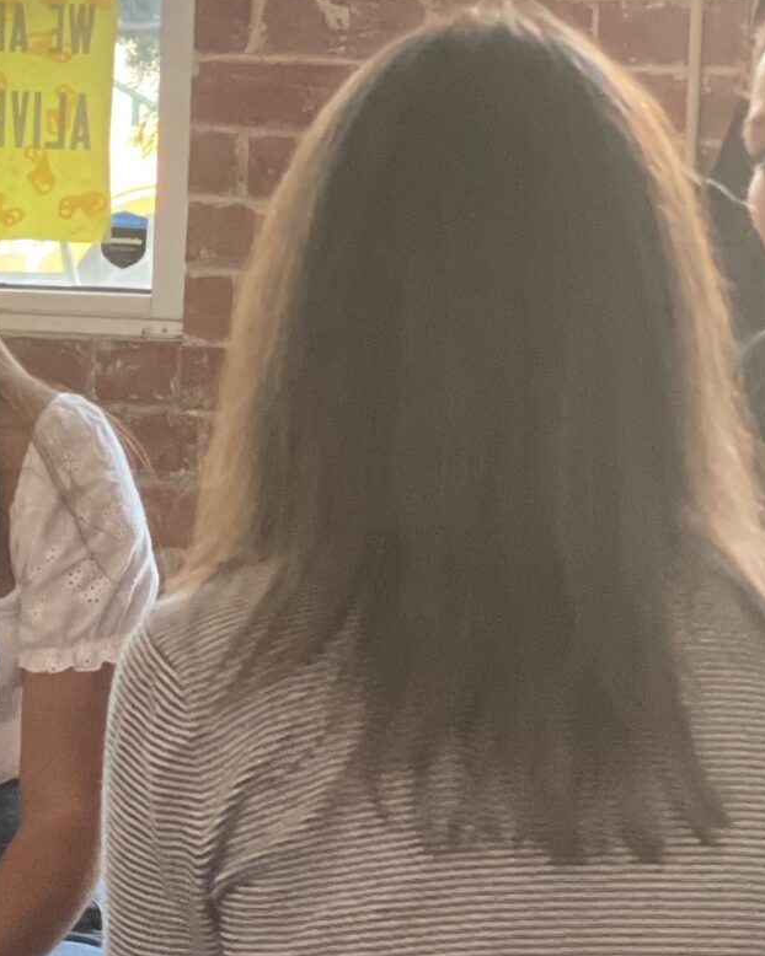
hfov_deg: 9.2
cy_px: 377
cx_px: -47
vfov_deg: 11.6
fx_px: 4728
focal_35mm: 167
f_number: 2
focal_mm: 6
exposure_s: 1/40
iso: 250
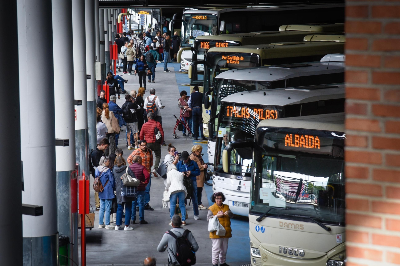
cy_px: 133
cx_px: 200
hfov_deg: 17.1
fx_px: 1333
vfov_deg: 11.4
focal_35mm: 120
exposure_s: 1/100
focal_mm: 120
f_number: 5
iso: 800
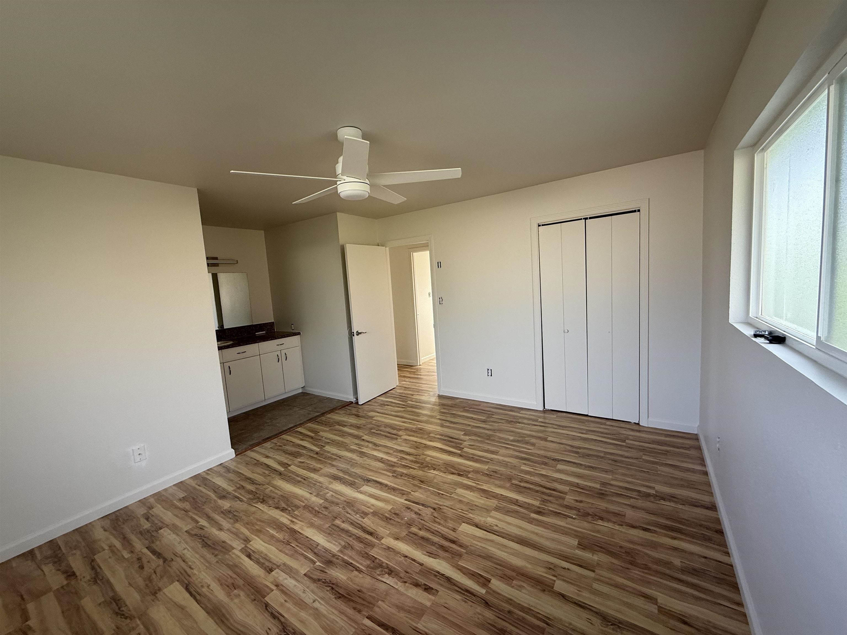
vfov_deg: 85.7
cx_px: 424
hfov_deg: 102.1
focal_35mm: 14
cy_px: 318
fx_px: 343
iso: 100
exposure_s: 1/99
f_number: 2.2
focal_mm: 2.22
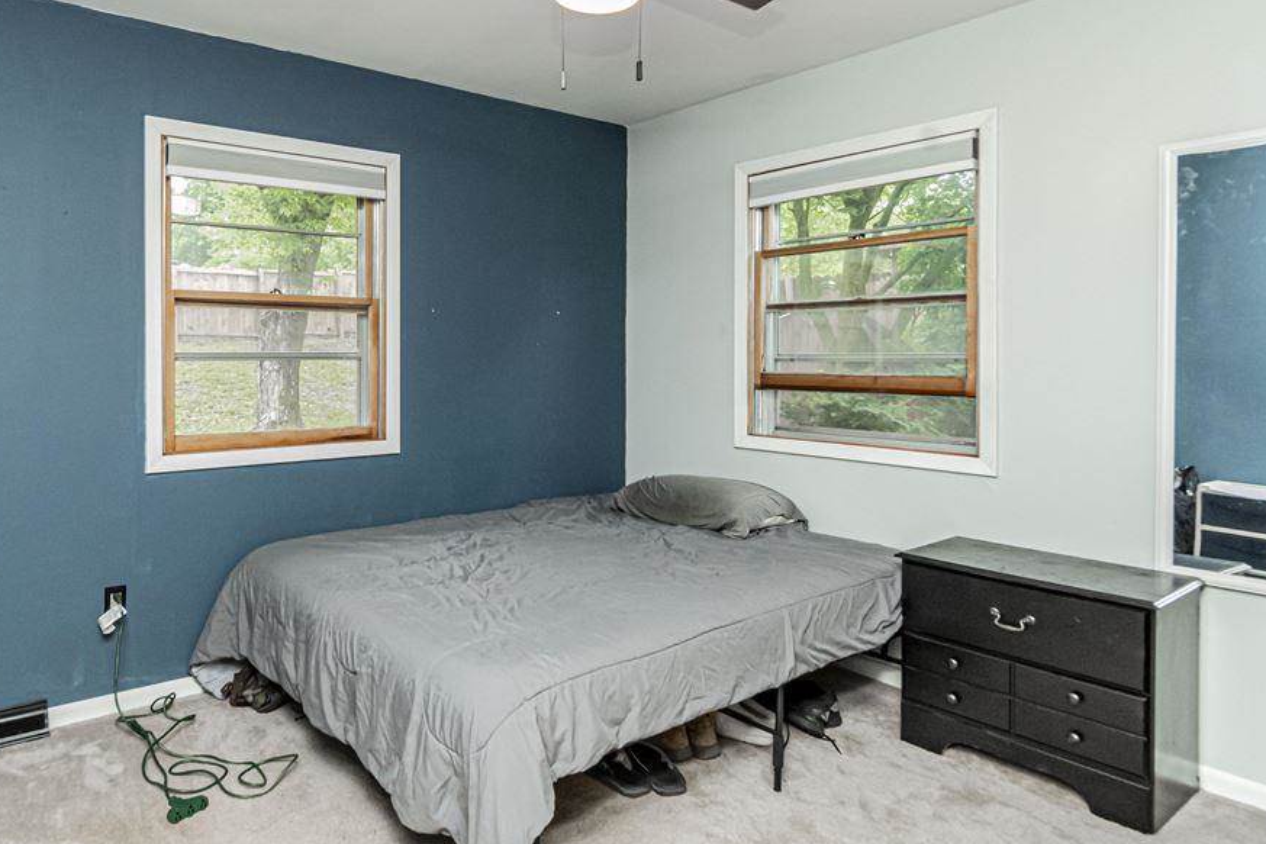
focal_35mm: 22
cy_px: 360
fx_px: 774
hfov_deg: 76.1
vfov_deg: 57.0
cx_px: 421
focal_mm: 10
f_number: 10
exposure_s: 1/60
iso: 3200
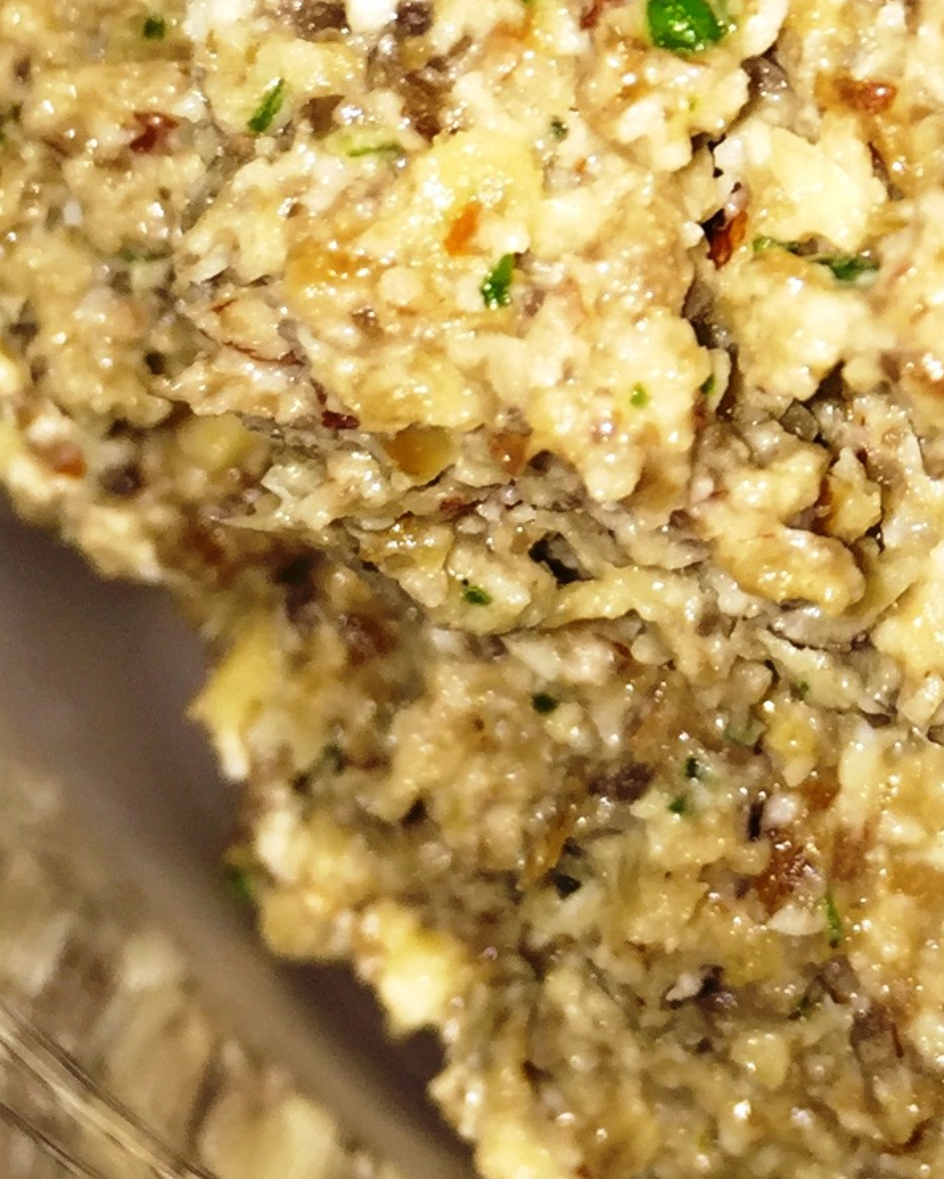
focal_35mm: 104
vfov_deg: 17.8
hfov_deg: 14.2
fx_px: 3630
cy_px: -135
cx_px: 1211
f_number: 2.2
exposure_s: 1/157
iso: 32
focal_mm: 4.15
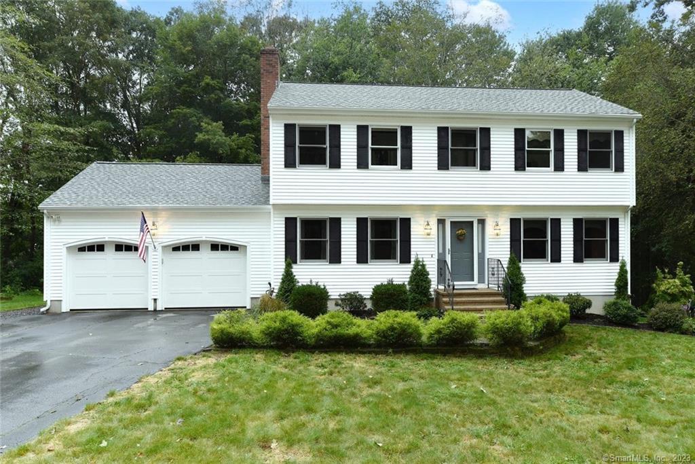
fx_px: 425
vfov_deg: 57.2
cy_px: 232
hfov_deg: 78.6
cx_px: 348
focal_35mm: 22
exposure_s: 1/100
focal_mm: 22
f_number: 6.3
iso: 640
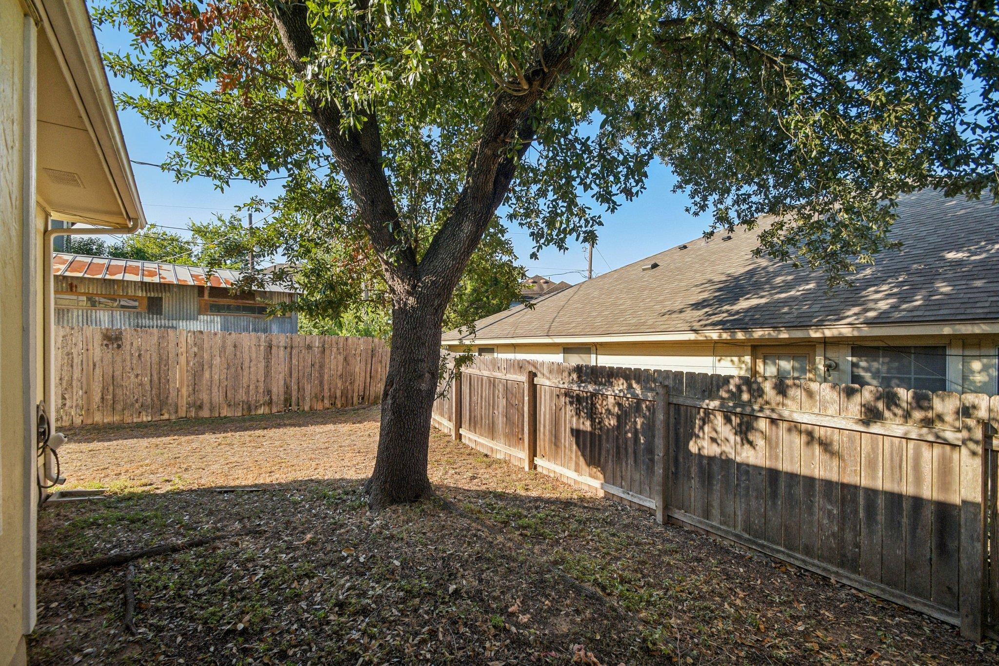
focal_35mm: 15
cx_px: 500
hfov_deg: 100.4
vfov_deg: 77.3
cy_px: 333
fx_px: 416
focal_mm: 10
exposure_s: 1/320
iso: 400
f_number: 8
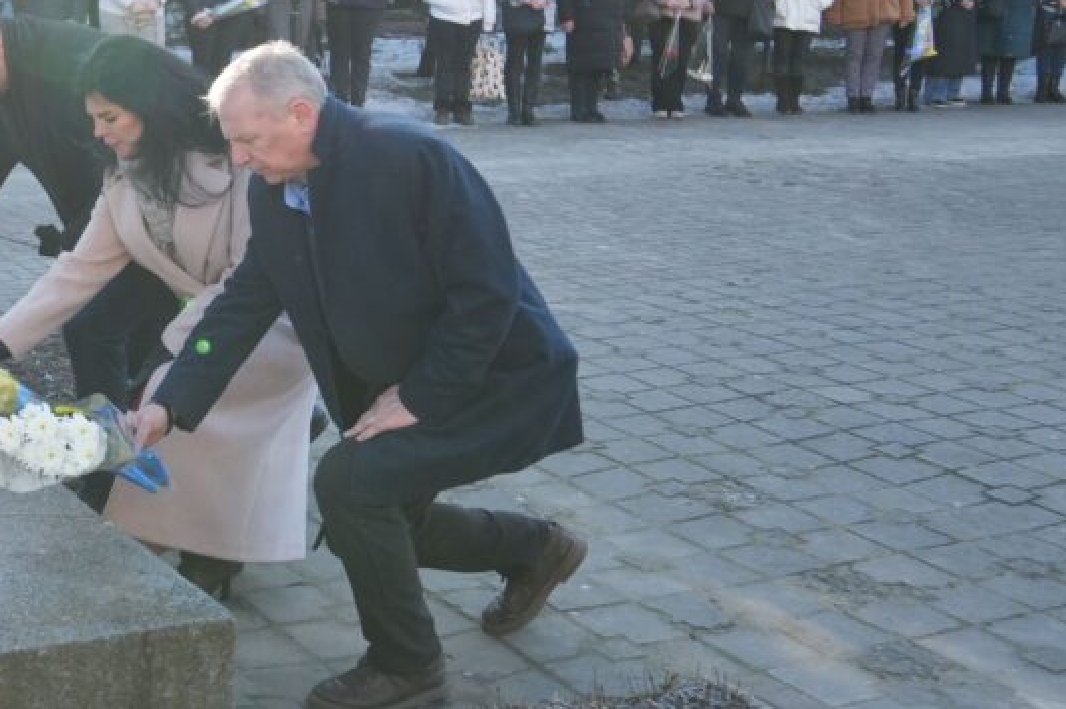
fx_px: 1804
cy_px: 211
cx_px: 173
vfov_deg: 22.1
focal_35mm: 61
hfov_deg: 31.8
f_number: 4
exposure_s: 1/800
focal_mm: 21
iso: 640
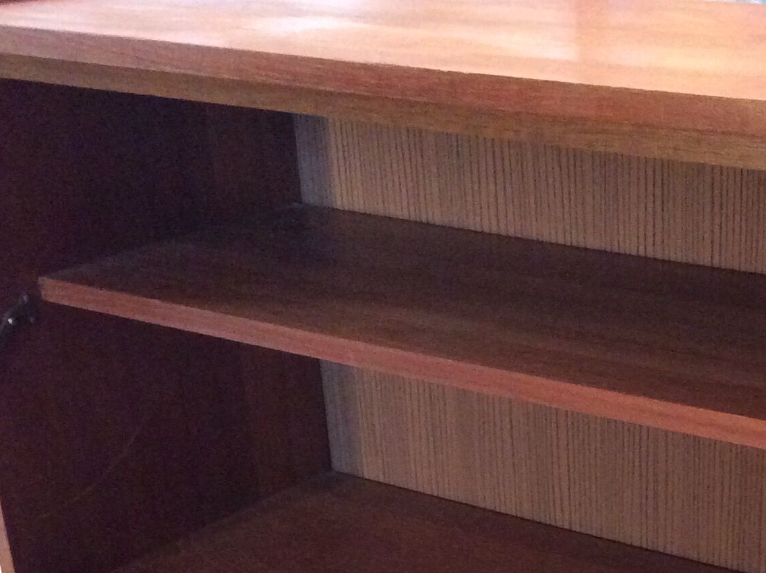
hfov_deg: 26.1
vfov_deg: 19.2
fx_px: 1613
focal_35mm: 73
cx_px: 645
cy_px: 650
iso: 400
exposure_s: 1/17
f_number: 2.4
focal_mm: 3.3
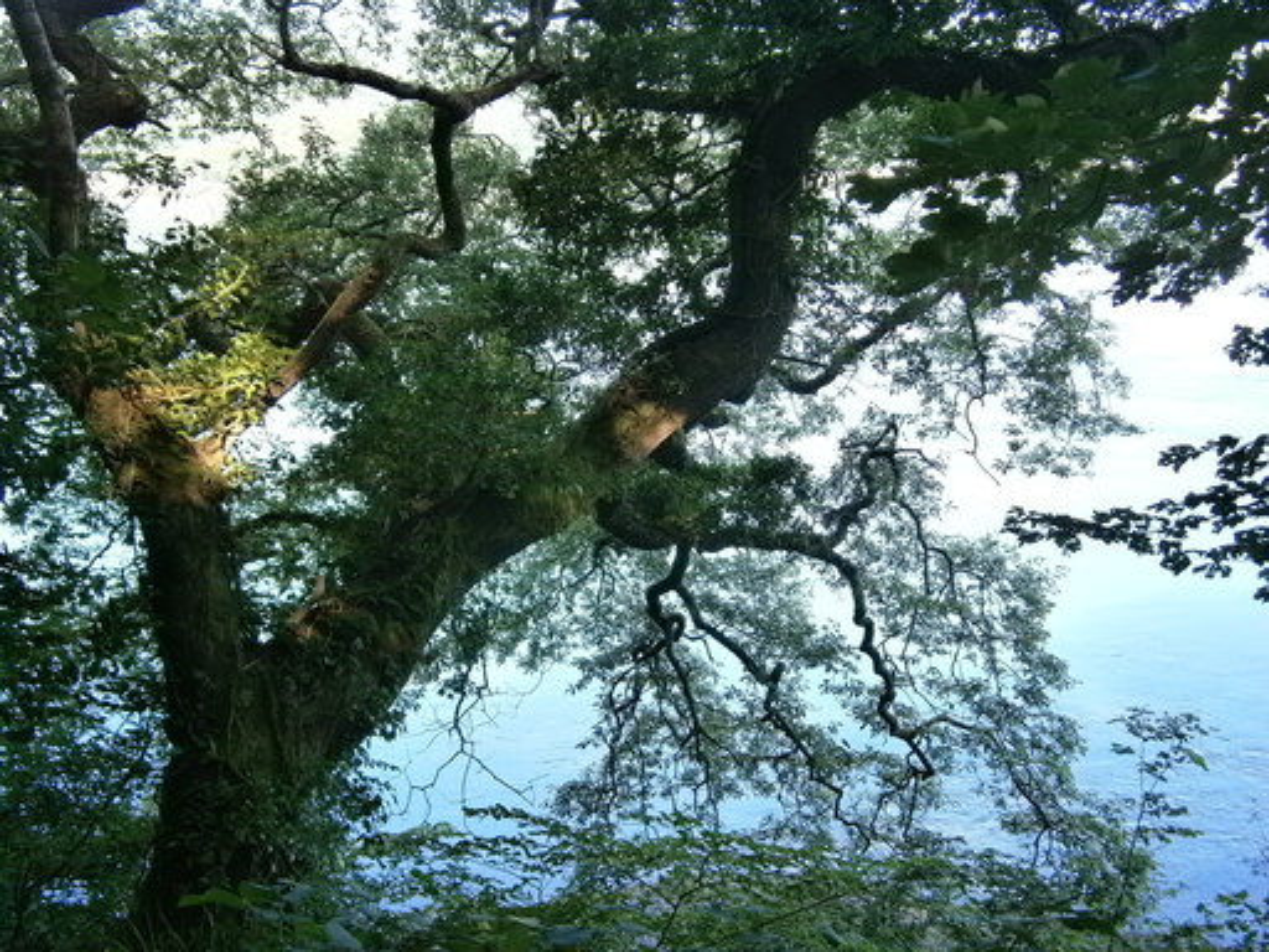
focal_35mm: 36
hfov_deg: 51.4
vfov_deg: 39.7
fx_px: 1320
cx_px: 634
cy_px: 476
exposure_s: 1/60
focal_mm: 6.4
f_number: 3.1
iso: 80
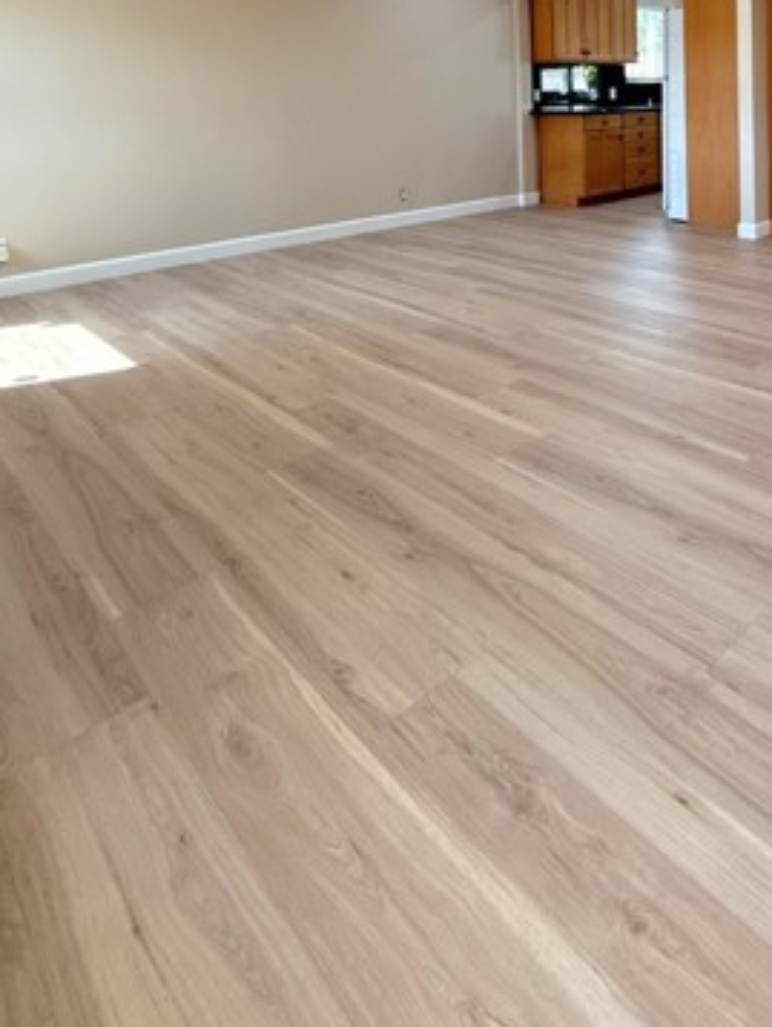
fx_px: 743
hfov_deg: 50.4
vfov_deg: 60.9
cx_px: 654
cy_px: 143
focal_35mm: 25
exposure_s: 1/120
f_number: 2.2
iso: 250
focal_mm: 2.22
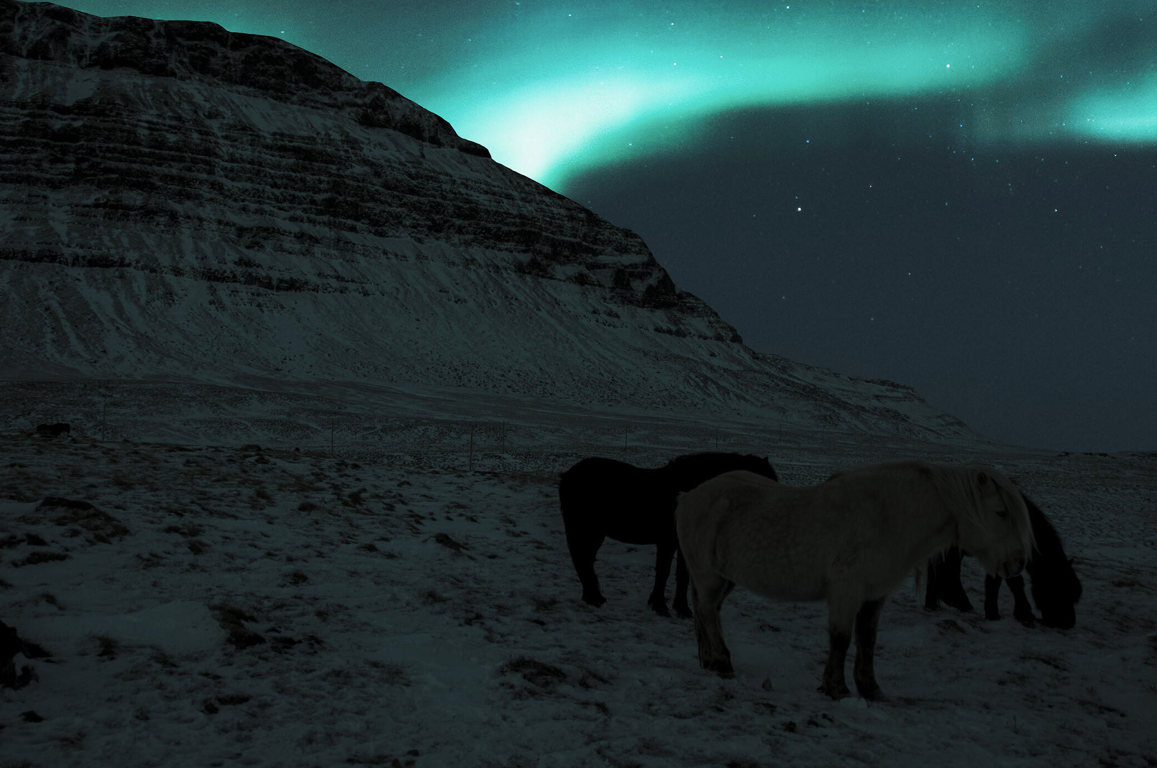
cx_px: 546
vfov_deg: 42.2
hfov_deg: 60.3
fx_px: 995
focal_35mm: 31
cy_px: 380
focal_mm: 18
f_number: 3.5
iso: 250
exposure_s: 1/400
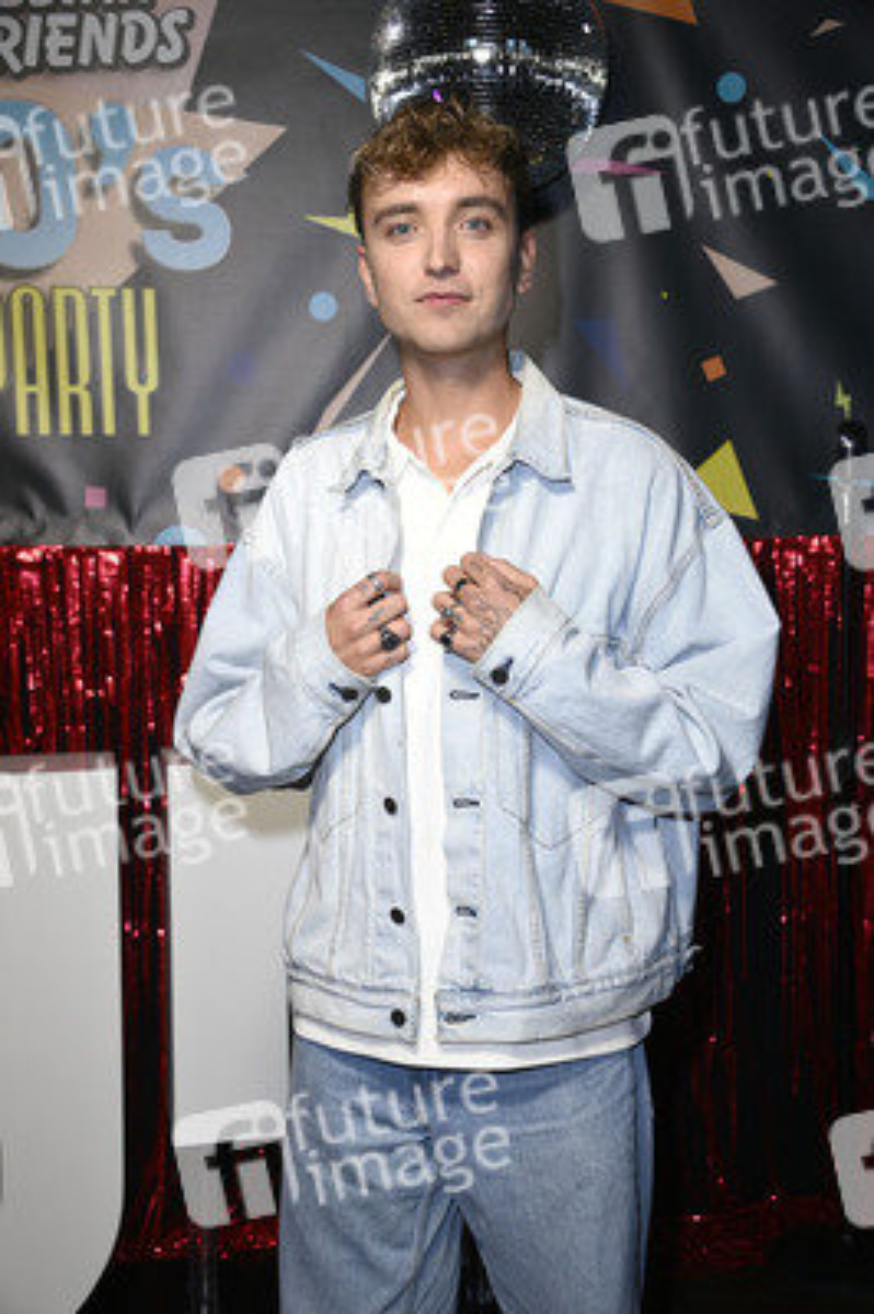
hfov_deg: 24.6
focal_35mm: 55
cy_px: 657
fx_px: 2006
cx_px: 437
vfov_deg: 36.3
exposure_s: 1/250
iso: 1600
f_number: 5.6
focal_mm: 55
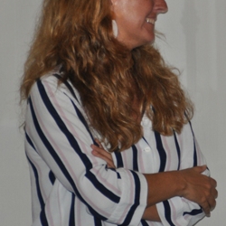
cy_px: 66
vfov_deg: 4.3
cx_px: 255
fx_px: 3014
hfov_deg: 4.3
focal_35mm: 408
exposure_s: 1/60
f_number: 6
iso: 800
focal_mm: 125
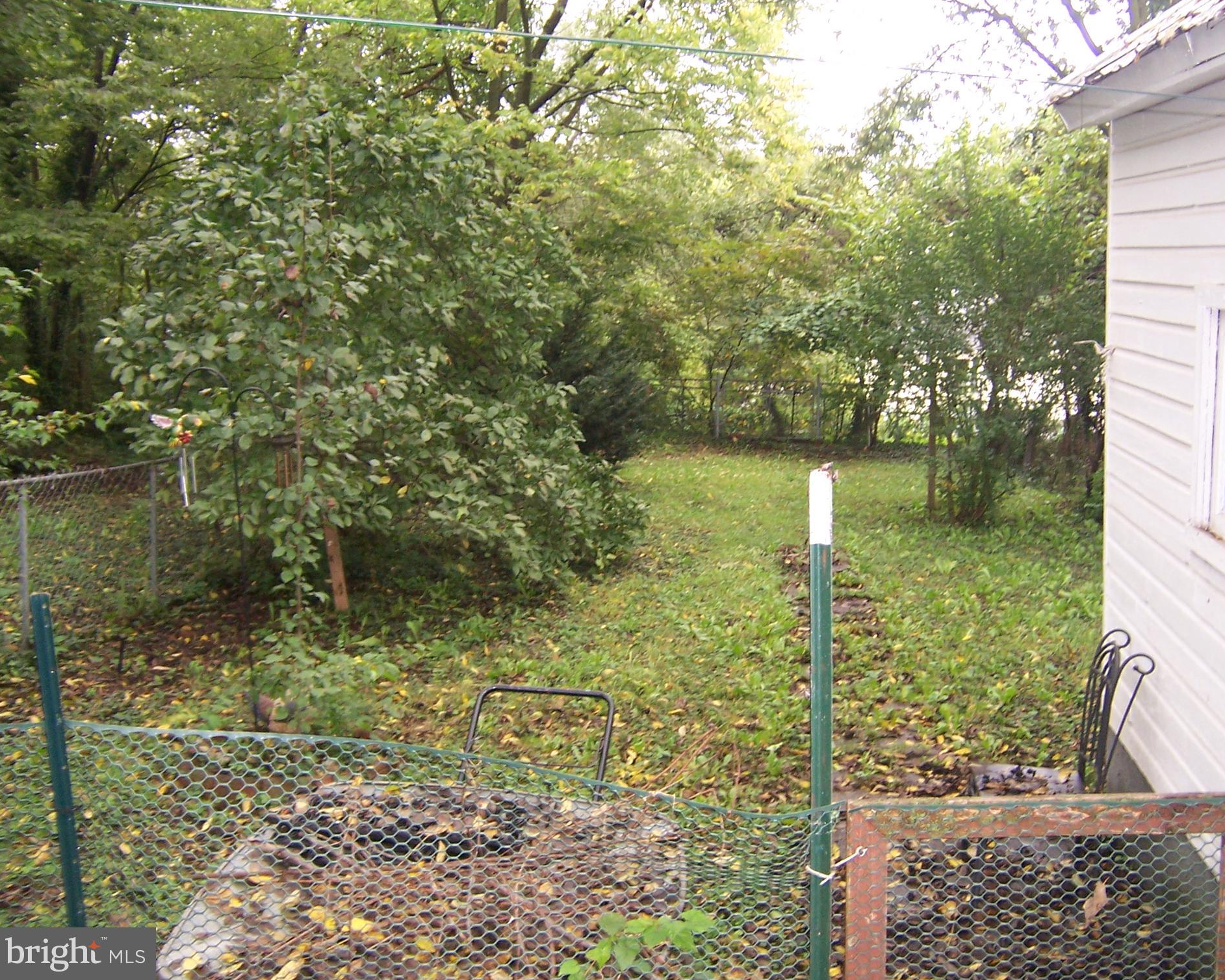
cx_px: 659
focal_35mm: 35
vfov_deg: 42.2
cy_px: 482
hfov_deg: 51.5
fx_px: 1269
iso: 140
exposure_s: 1/60
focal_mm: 5.5
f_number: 2.8
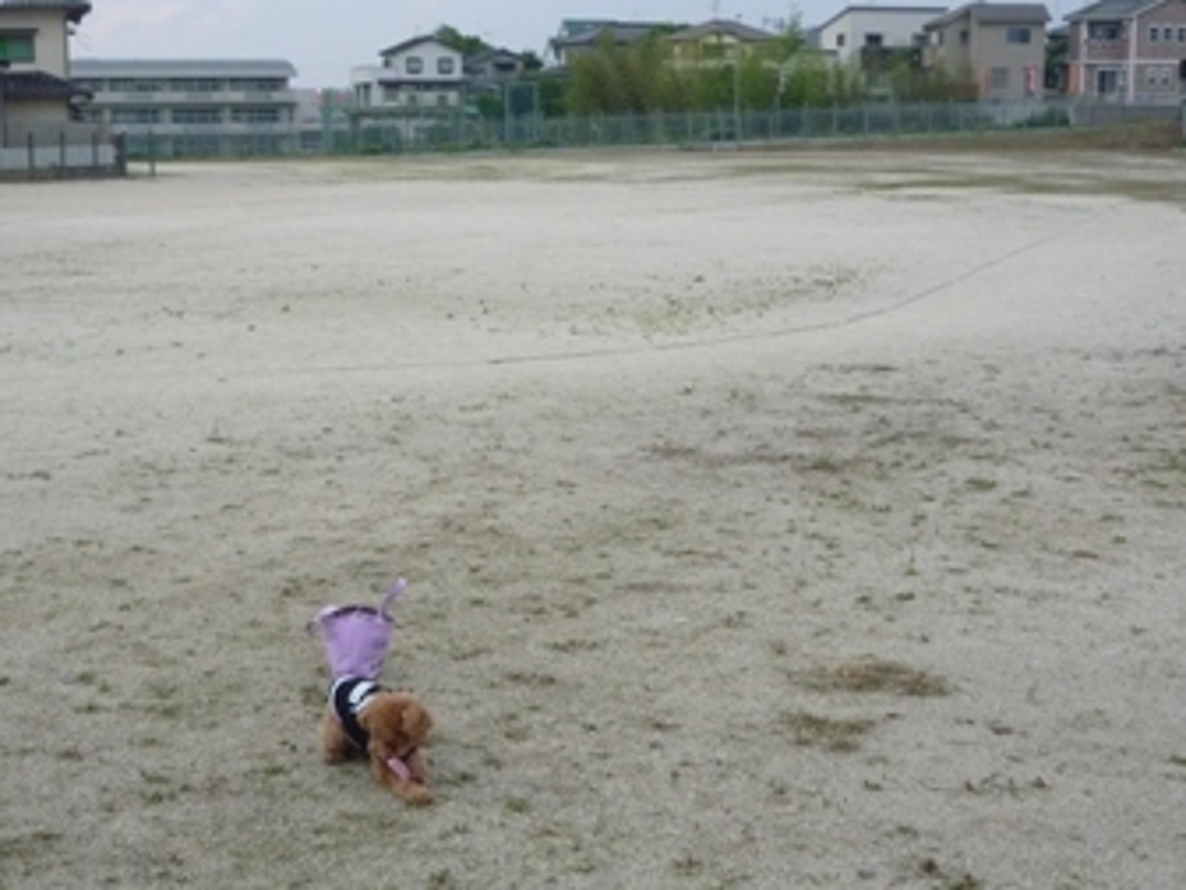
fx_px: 1919
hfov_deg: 34.3
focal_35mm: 56
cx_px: 512
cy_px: 466
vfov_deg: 26.1
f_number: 3
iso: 400
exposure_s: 1/400
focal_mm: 6.9
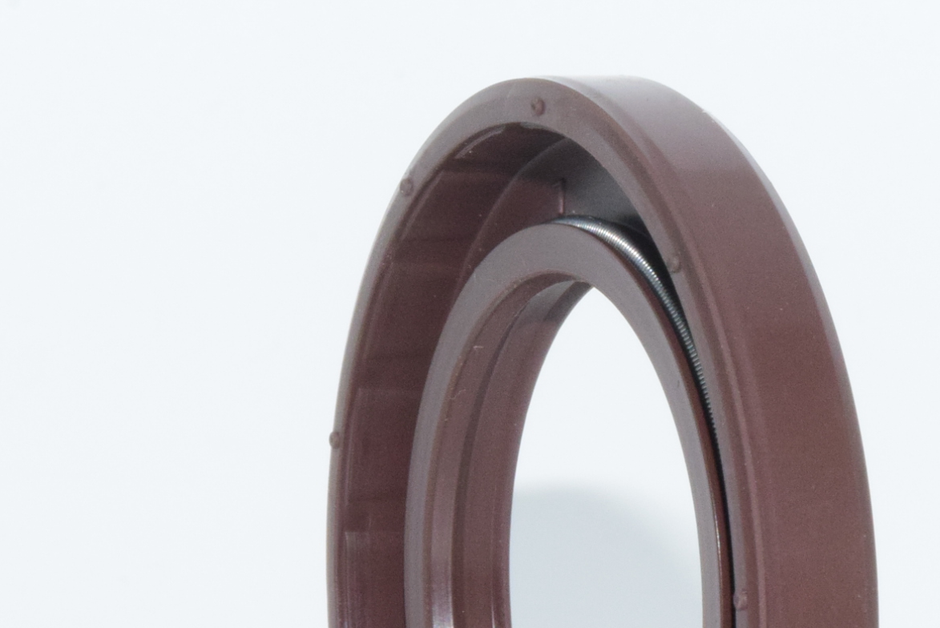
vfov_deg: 6.9
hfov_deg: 10.3
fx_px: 5200
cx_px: 604
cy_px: 598
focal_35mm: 199
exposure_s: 1/60
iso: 1600
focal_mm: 52
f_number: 32
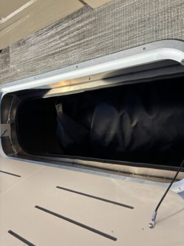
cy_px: 123
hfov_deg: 53.1
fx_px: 184
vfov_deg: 67.3
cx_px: 92
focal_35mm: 26
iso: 50
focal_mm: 5.96
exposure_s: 1/2288
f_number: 1.6
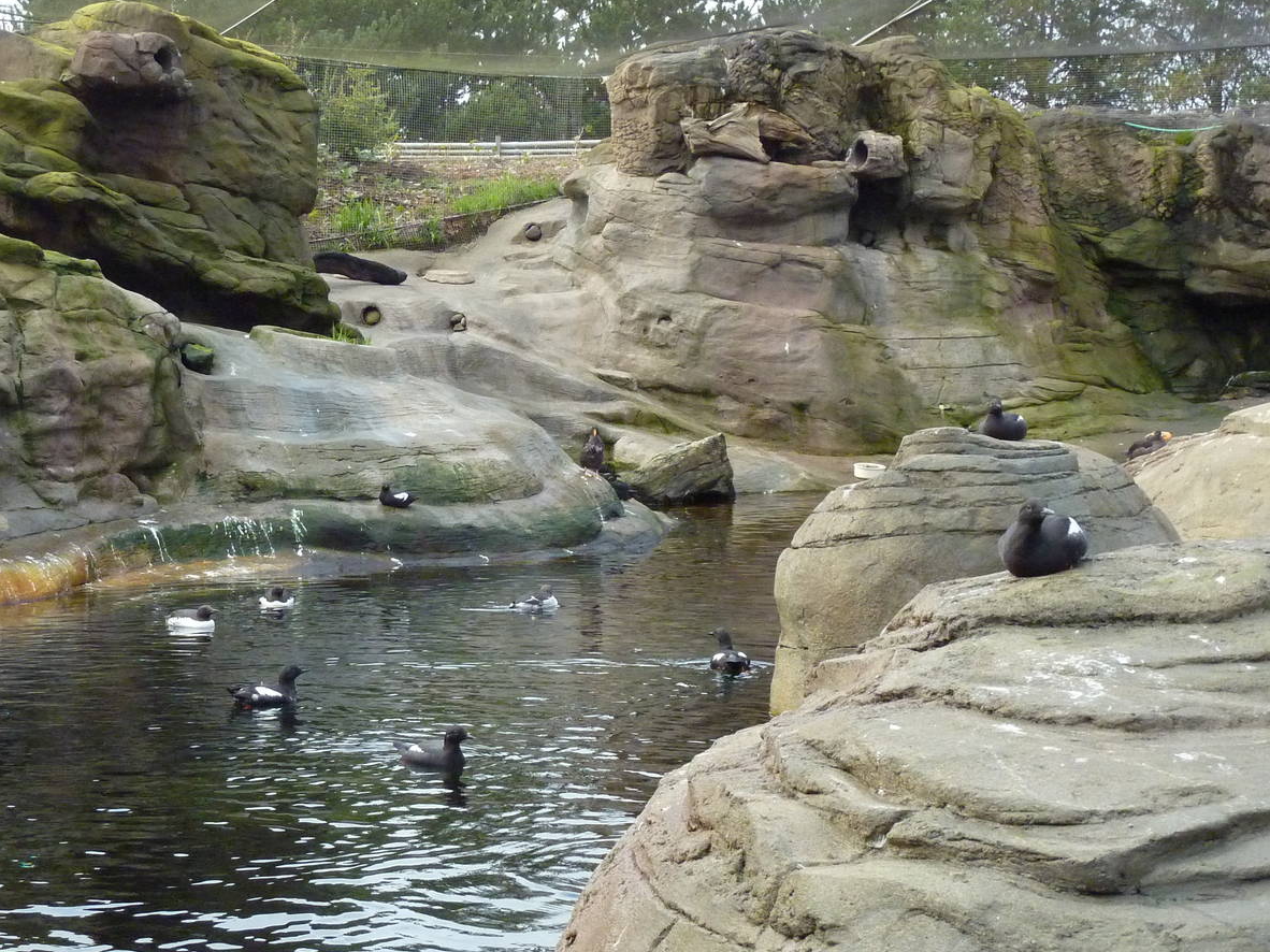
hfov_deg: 29.7
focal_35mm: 65
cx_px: 480
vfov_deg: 22.6
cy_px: 436
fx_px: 2384
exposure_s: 1/500
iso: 400
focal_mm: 7.9
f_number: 3.8
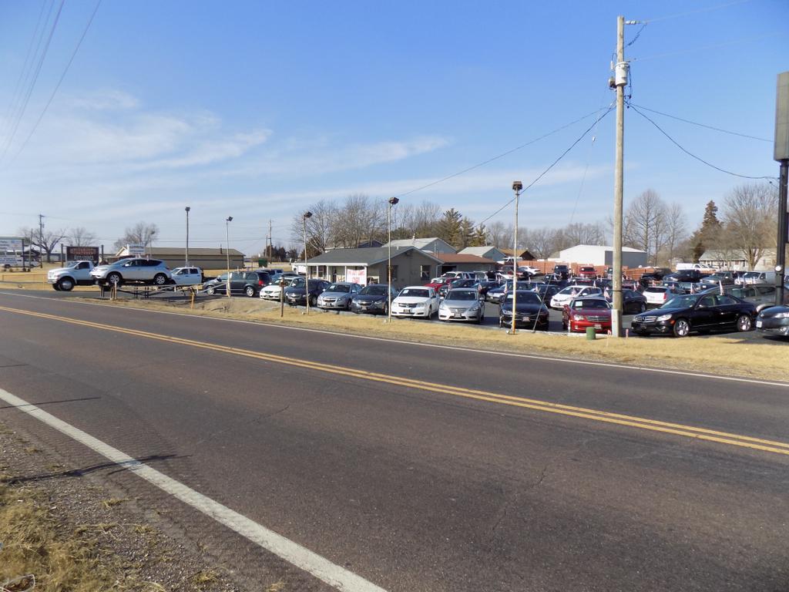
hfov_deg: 73.9
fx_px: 524
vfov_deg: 58.9
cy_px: 296
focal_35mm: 23
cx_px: 394
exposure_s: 1/1000
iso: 80
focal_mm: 4
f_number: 3.1
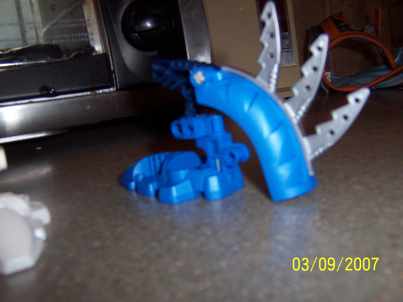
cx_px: 202
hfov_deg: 51.4
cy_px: 151
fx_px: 419
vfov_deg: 39.7
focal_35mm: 36
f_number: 2.8
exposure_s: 1/60
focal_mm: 5.6
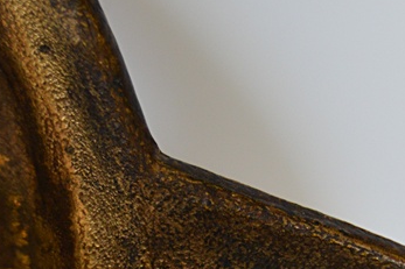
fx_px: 2530
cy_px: 344
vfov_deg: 6.1
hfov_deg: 9.1
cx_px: 398
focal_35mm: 225
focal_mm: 52
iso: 640
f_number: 5.6
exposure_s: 1/60
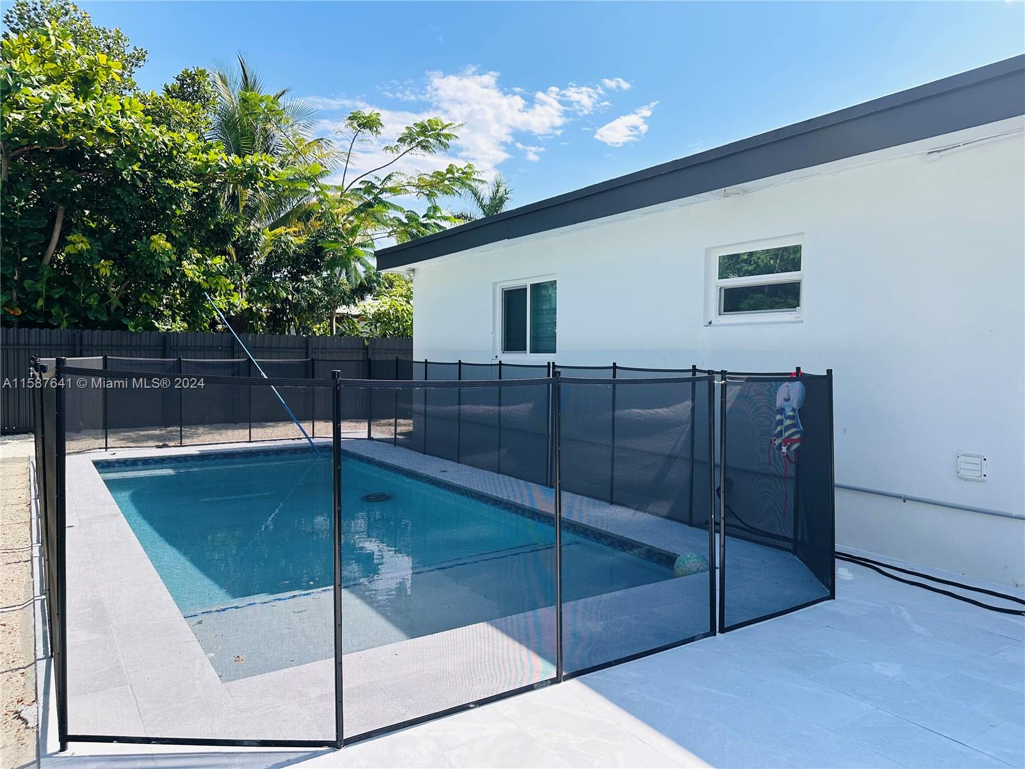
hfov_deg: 71.6
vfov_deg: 56.8
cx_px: 512
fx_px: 711
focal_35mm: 24
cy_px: 384
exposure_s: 1/3155
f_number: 1.78
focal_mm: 6.86
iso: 80
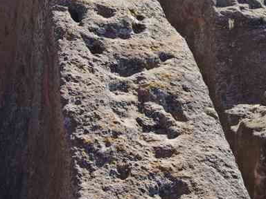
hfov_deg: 19.4
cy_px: 5
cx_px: 185
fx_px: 775
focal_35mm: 101
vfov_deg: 14.5
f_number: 5.6
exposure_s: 1/125
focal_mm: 26.9
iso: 400
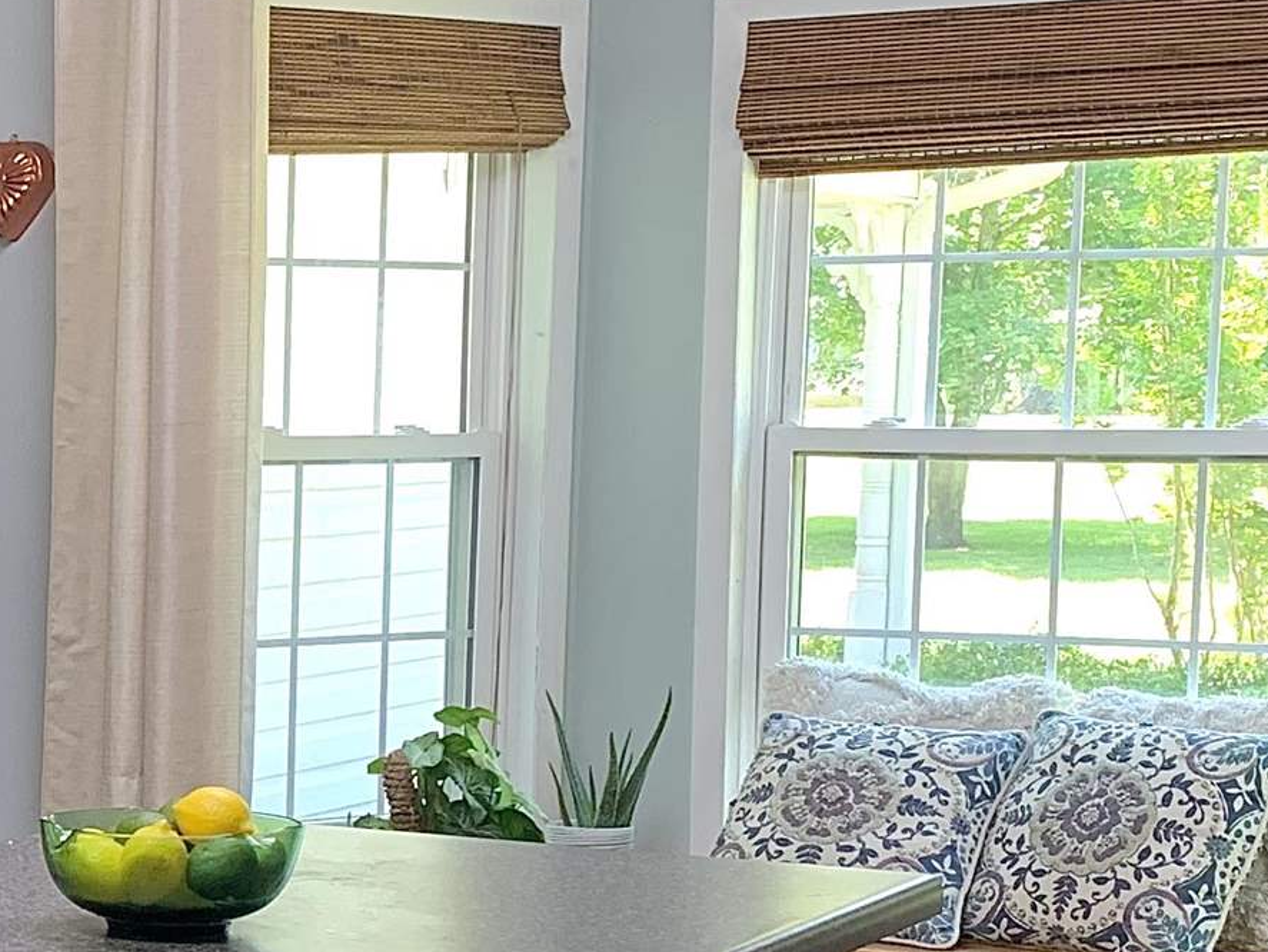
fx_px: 3298
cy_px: 849
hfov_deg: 20.3
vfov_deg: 16.2
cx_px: -266
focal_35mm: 90
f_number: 1.8
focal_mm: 4.25
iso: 100
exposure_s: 1/60
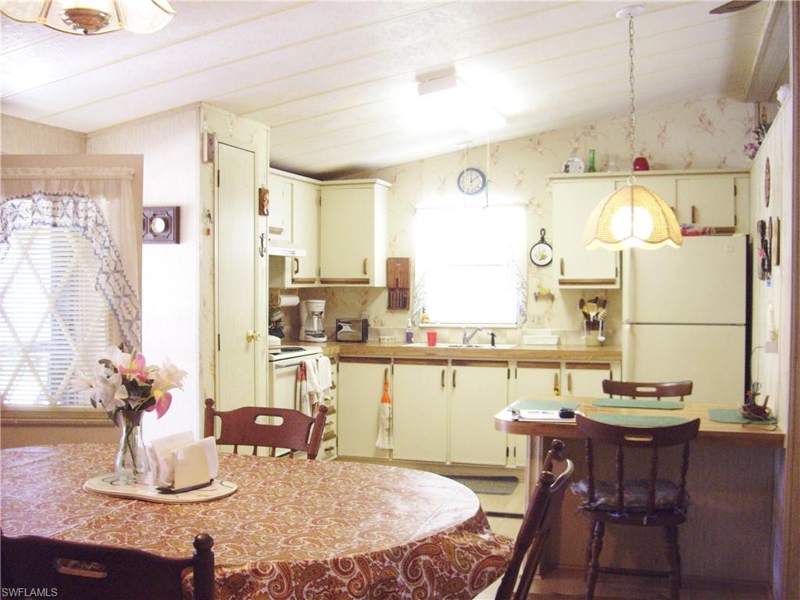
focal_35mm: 38
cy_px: 300
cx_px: 400
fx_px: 878
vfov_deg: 37.7
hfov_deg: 49.0
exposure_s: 1/60
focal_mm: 7.9
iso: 200
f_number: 2.8
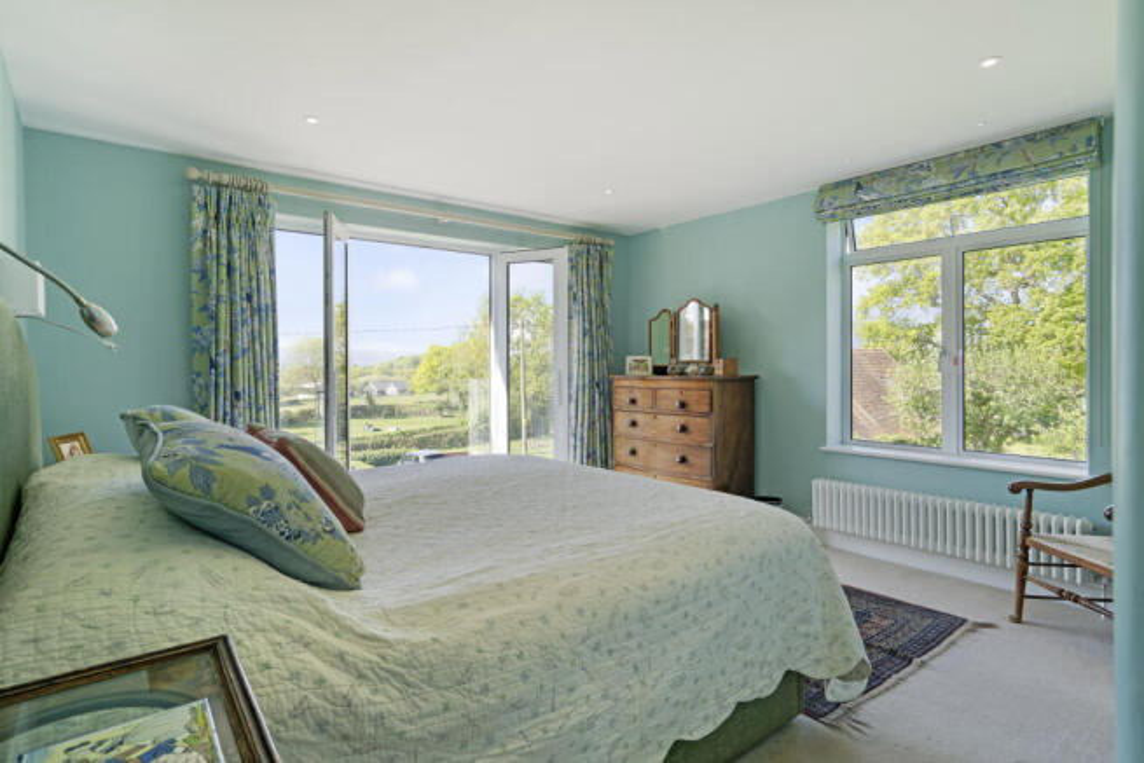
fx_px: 572
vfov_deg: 67.4
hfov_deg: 90.0
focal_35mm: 18
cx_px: 572
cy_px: 382
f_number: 6.3
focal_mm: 18
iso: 125
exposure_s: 1/15
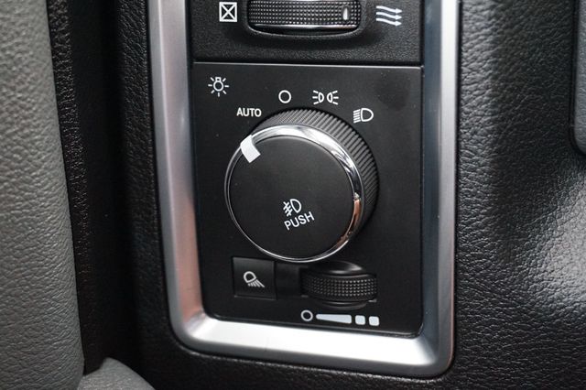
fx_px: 952
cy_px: 195
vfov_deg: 23.2
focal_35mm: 58
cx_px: 293
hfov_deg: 34.2
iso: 3200
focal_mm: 39
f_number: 5.6
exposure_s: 1/60
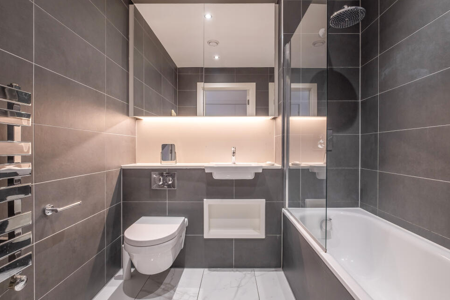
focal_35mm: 16
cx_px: 224
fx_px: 200
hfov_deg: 96.7
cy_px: 145
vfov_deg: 73.7
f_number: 7.1
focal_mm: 10
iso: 200
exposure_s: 1/8
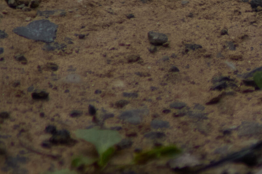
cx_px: 374
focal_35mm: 2668
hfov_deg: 0.8
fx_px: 19416
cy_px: -2
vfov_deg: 0.5
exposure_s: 1/800
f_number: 11
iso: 800
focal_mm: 600
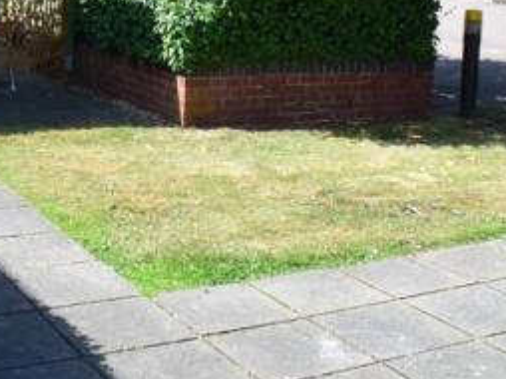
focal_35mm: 67
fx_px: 978
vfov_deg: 21.1
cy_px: -7
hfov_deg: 28.9
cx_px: 209
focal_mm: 18
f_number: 10
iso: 400
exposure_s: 1/250
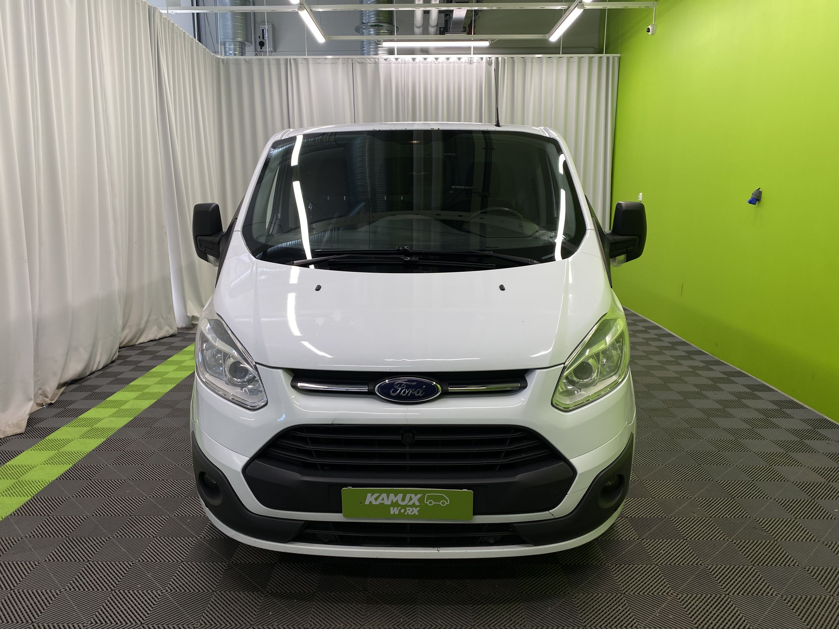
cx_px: 420
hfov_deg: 67.3
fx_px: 630
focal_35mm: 26
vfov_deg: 53.1
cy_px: 314
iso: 40
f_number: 1.8
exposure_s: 1/100
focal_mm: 4.25
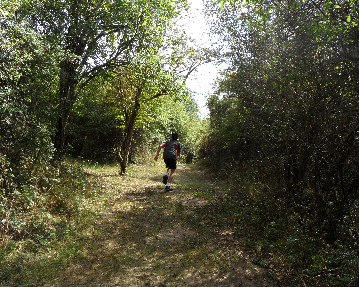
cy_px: 140
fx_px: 276
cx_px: 185
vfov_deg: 54.9
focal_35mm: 26
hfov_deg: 66.0
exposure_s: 1/180
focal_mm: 3.9
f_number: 4.6
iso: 80
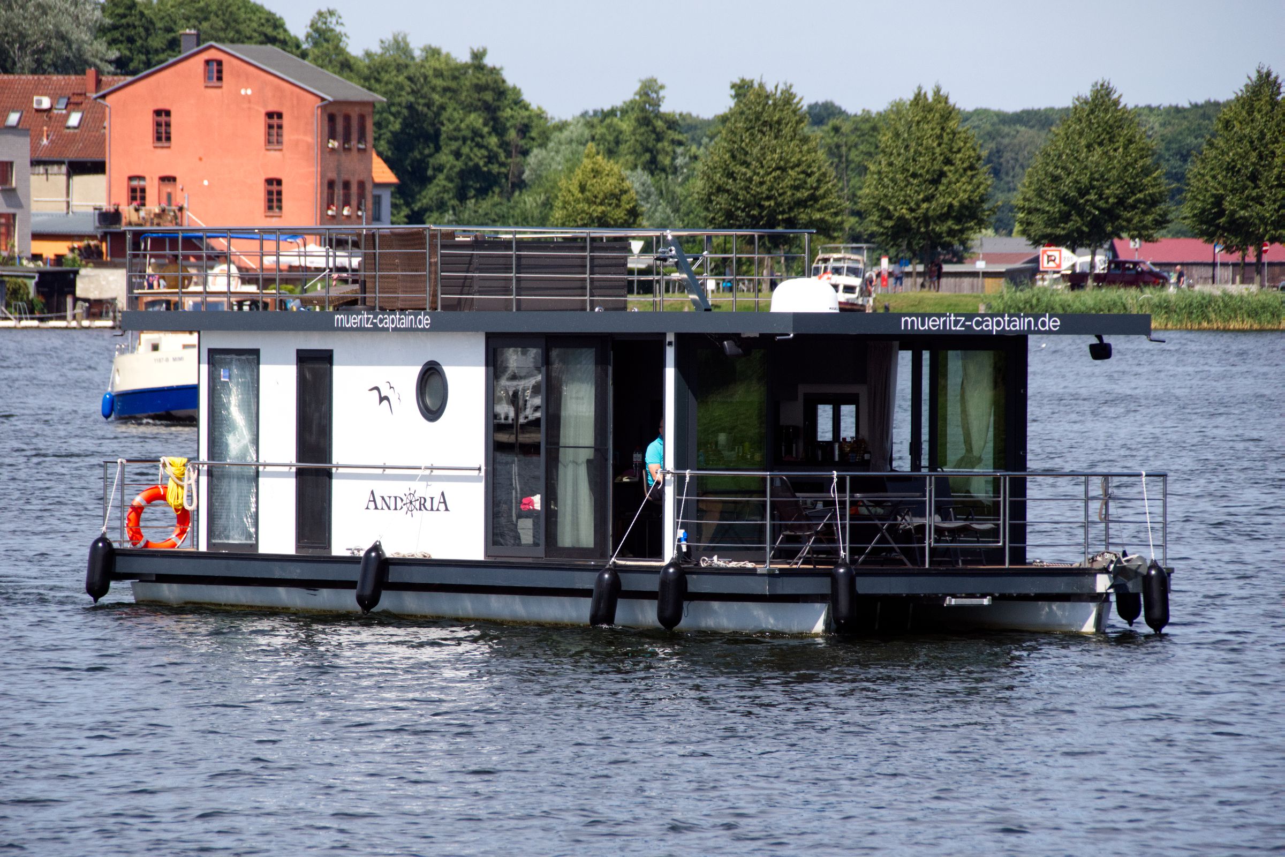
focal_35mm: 345
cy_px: 428
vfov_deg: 4.0
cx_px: 642
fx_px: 12314
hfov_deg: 6.0
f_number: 9
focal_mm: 230
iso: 400
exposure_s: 1/800
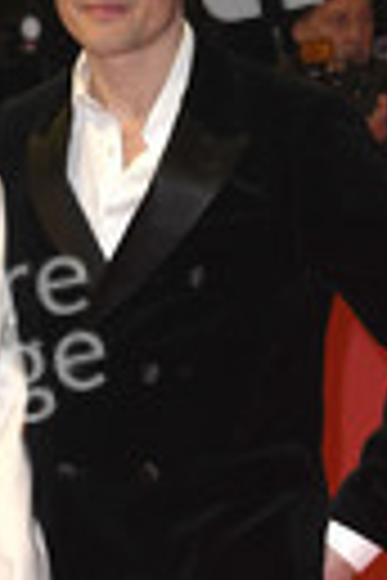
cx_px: 4
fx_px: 2402
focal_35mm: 149
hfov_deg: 9.2
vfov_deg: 13.6
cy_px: 589
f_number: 4.5
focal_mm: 48
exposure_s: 1/640
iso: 800
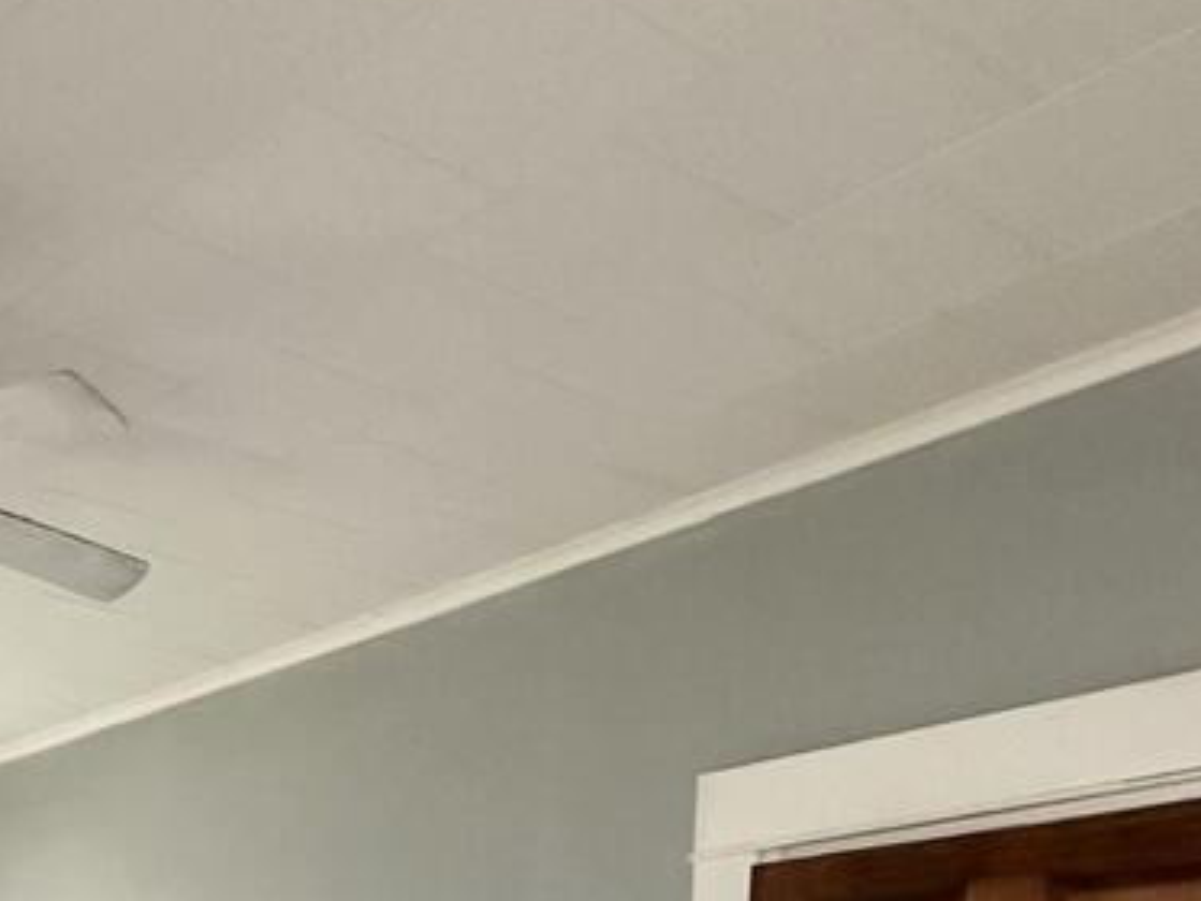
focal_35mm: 54
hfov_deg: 33.9
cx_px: 151
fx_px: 1874
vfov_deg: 21.1
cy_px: 1483
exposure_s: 1/61
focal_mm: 2.22
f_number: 2.2
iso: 320
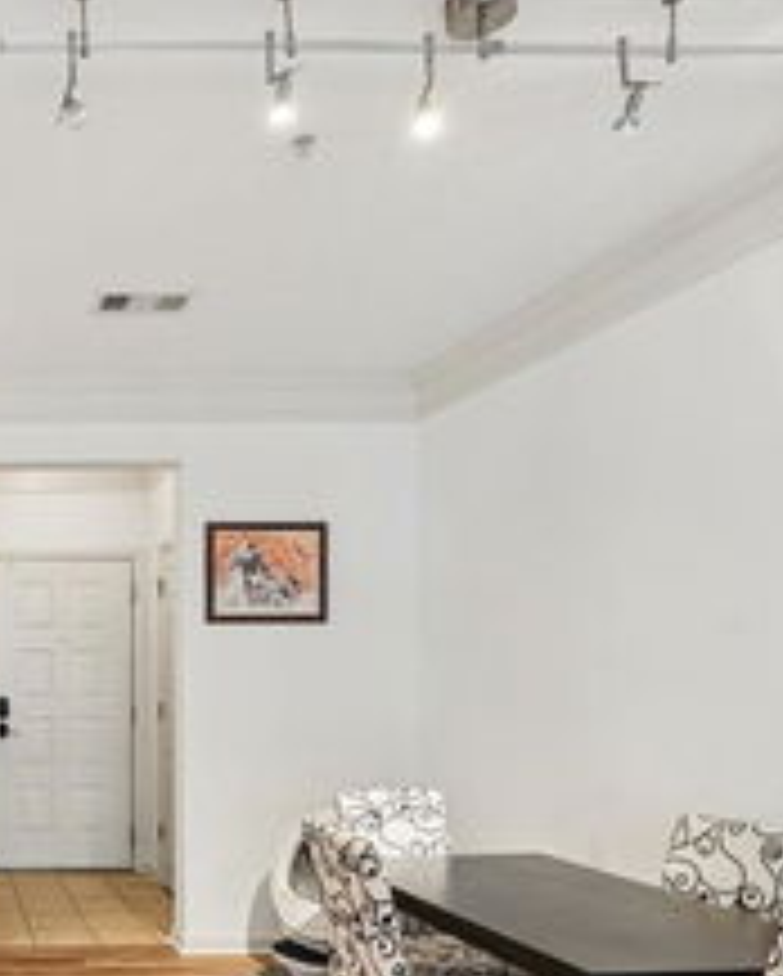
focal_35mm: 29
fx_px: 839
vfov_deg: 58.7
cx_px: -58
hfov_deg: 41.1
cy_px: 668
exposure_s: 1/6
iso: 320
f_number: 8
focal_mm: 14
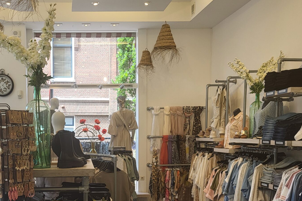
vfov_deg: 25.9
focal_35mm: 51
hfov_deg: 37.9
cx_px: 77
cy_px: 170
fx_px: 428
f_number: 1.8
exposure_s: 1/196
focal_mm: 5.4
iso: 40
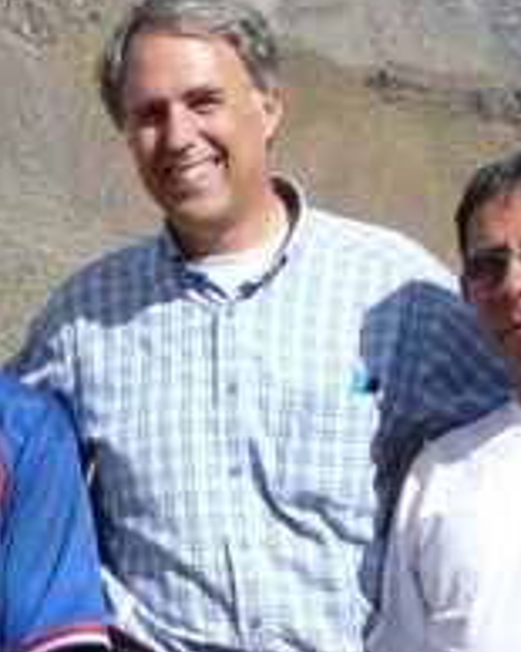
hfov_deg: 9.5
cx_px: -175
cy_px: 607
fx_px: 3086
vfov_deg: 12.0
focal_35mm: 160
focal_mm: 8.7
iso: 80
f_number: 3.5
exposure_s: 1/800
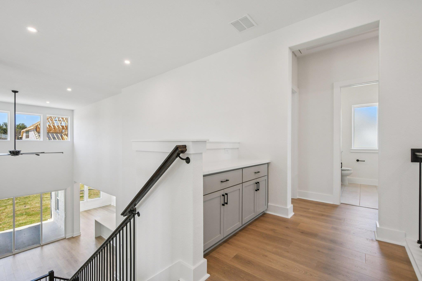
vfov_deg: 77.3
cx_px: 211
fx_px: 176
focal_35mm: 15
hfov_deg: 100.4
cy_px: 140
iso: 400
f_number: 8
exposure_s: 1/100
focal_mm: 10
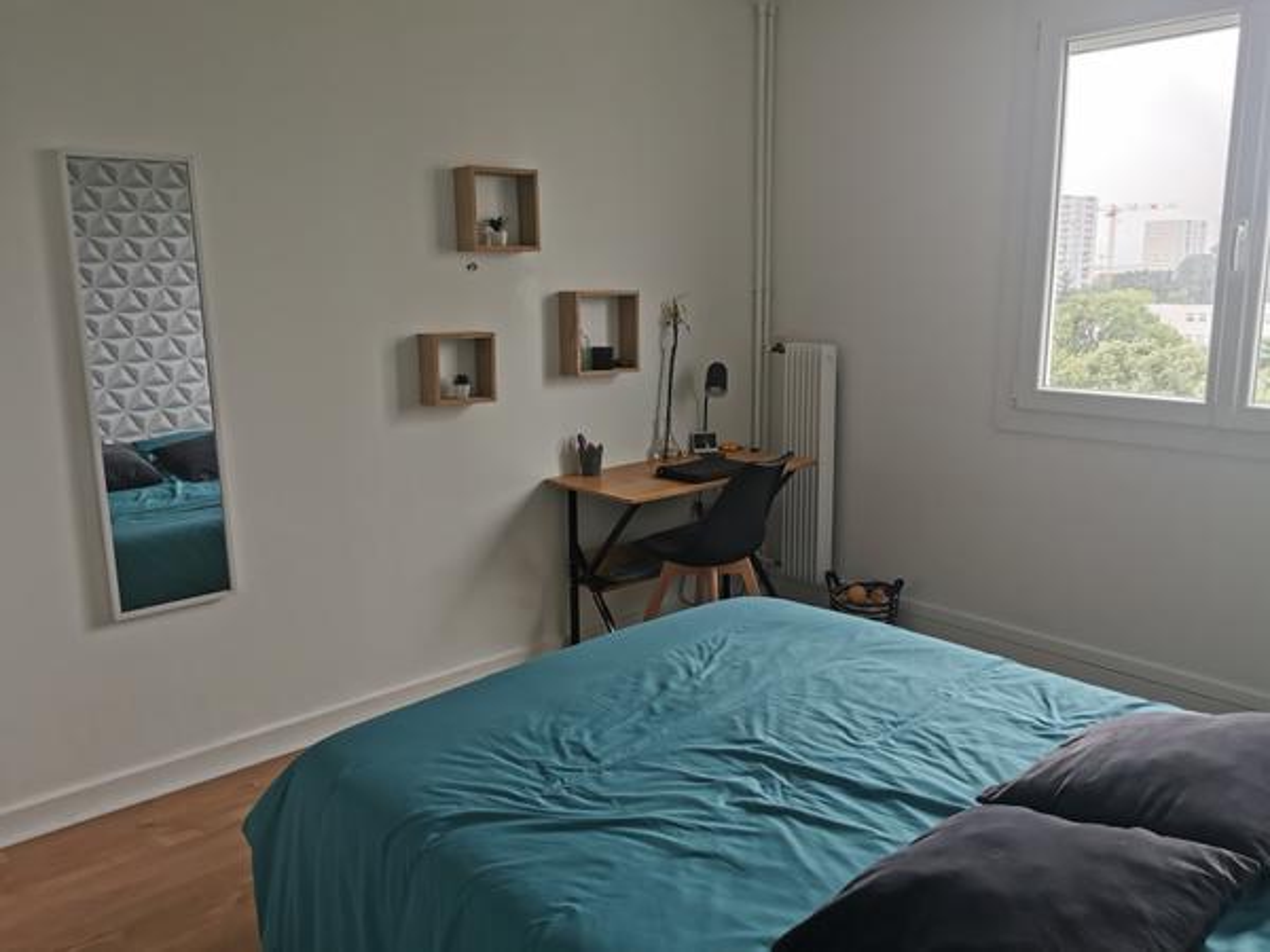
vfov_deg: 51.4
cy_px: 476
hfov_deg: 65.3
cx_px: 635
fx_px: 991
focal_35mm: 27
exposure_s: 1/120
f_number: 1.6
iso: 50
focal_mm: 5.56
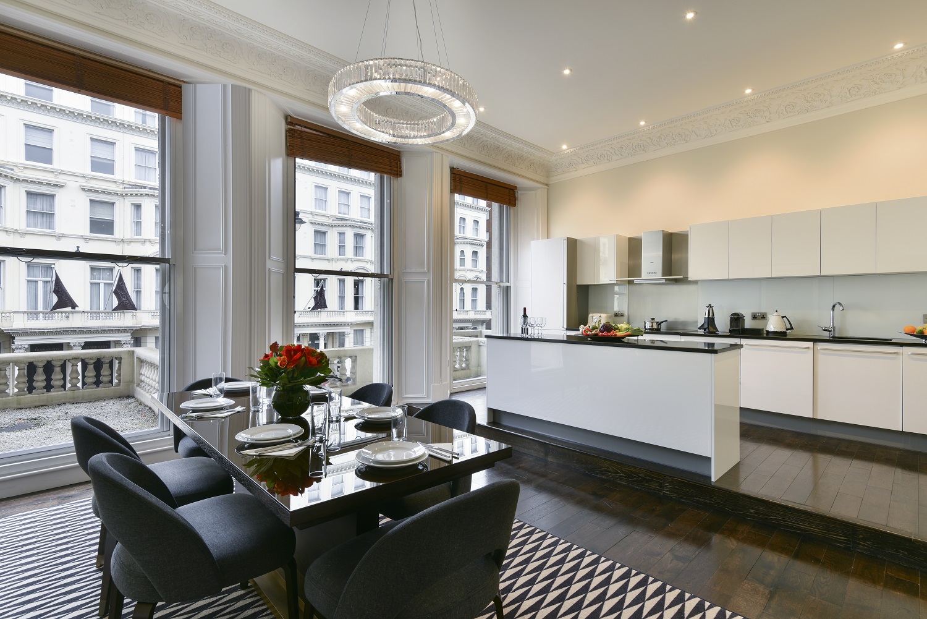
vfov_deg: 70.5
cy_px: 310
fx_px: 438
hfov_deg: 93.3
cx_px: 464
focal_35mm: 17
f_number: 11
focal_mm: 17
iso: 31
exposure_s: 2.5
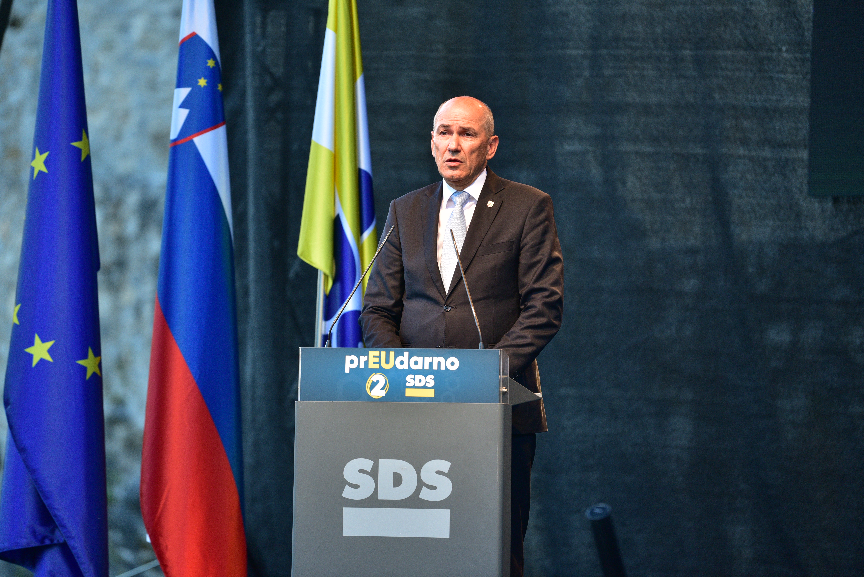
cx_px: 432
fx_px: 4562
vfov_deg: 7.2
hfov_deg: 10.8
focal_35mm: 190
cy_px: 288
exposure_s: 1/1250
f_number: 2.8
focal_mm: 190
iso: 800
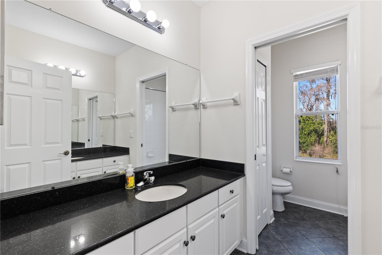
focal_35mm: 16
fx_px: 170
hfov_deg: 96.7
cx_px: 191
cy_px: 128
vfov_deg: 73.7
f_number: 8
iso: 640
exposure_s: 1/20
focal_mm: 16
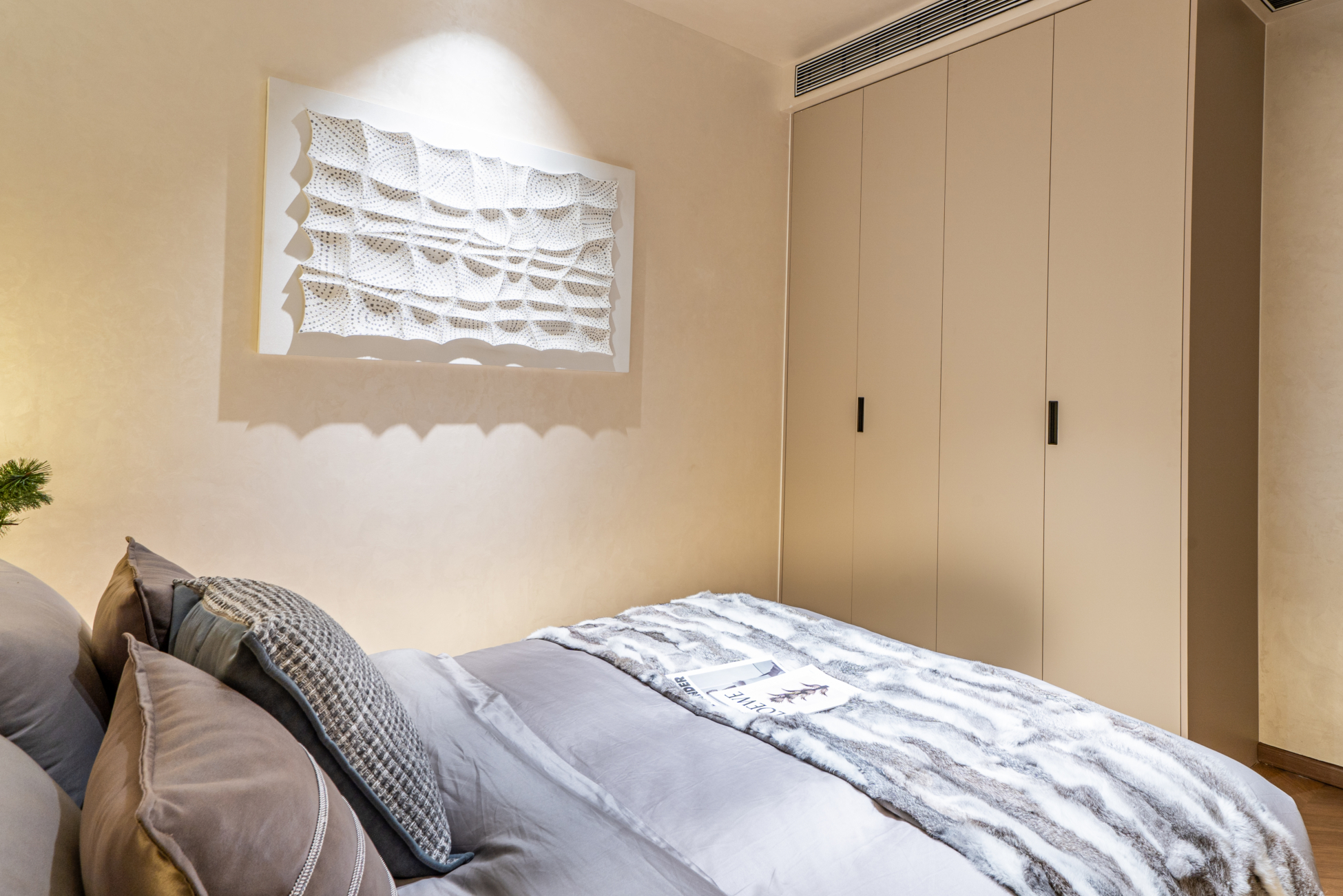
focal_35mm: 21
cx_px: 789
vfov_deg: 59.3
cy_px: 384
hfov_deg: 80.5
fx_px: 784
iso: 100
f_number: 11
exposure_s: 1.3
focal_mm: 16
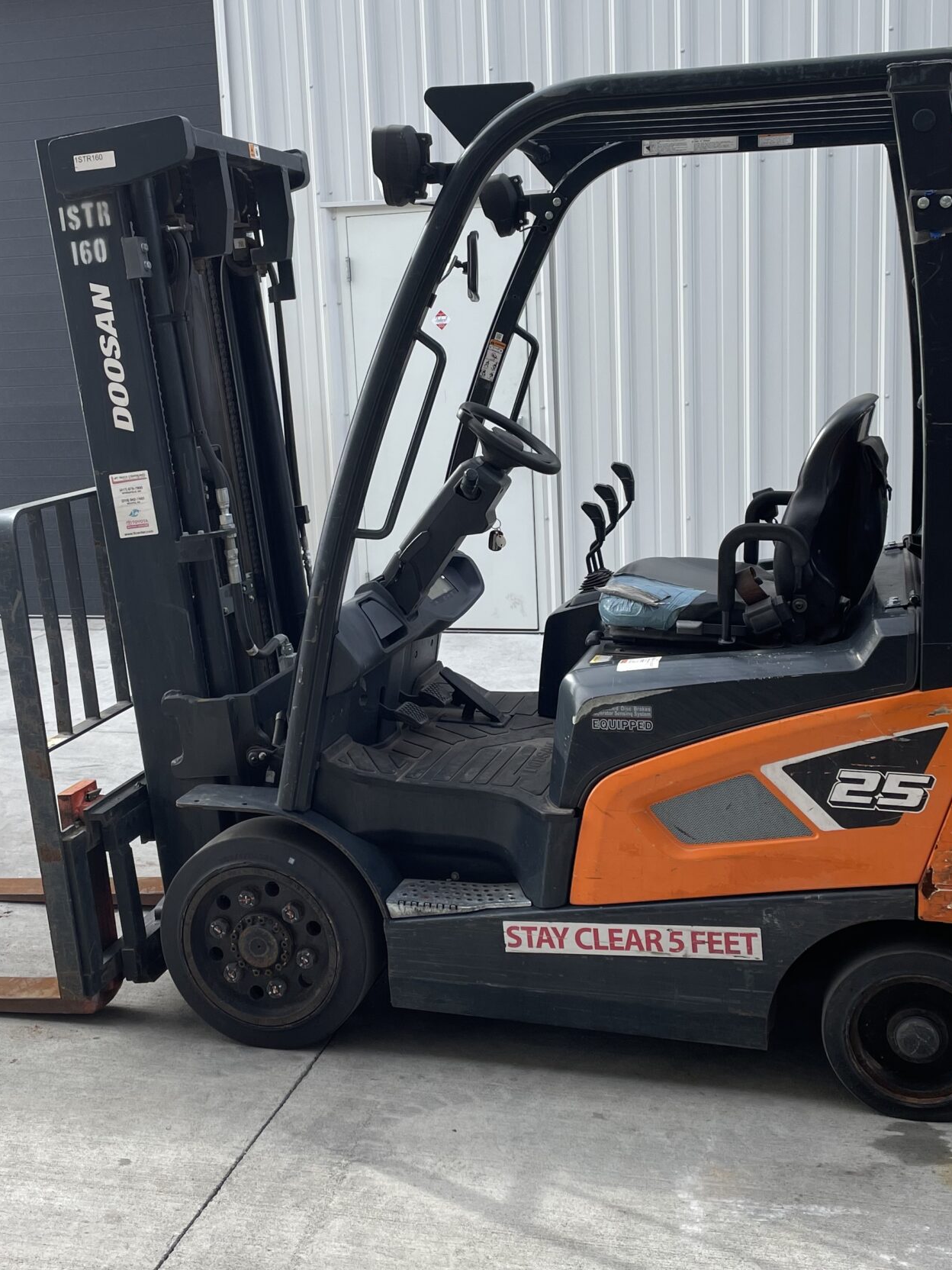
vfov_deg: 46.7
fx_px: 1467
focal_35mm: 40
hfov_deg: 35.9
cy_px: 574
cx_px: 449
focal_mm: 4.2
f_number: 1.6
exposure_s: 1/812
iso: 32
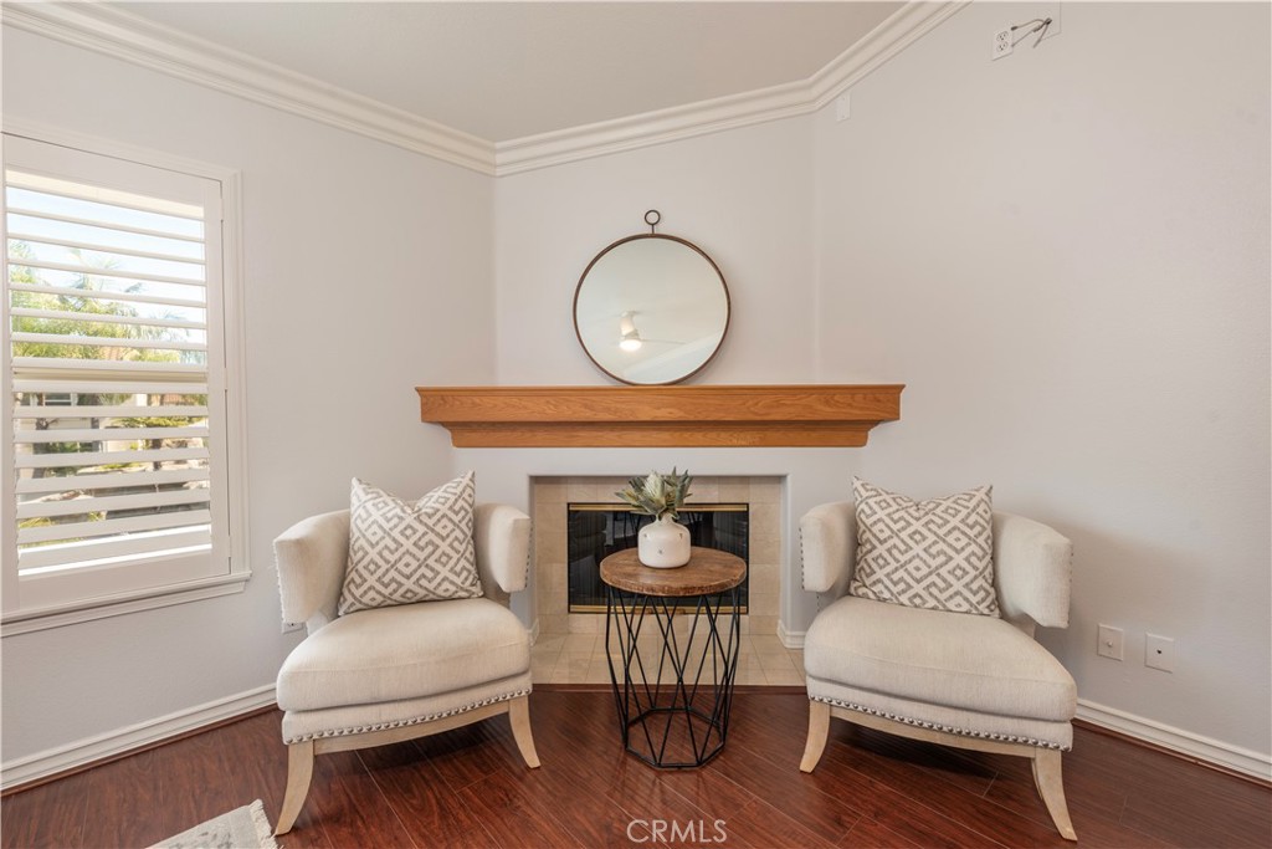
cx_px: 636
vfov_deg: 77.3
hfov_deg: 100.4
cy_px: 424
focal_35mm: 15
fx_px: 530
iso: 200
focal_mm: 15
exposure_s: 1/4
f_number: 8
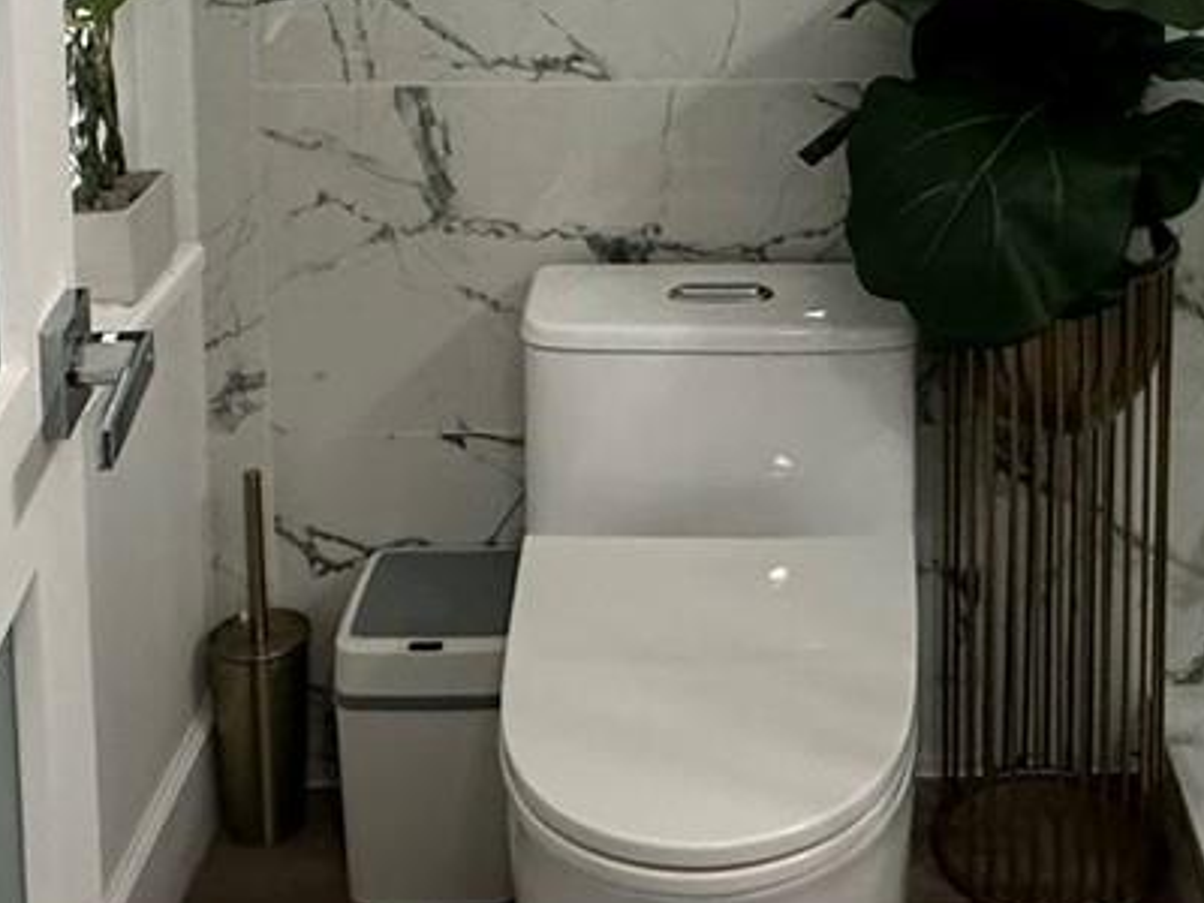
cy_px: -187
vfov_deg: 23.8
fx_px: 1948
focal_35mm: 56
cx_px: 804
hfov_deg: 34.0
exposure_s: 1/120
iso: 250
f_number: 2.2
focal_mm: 2.22
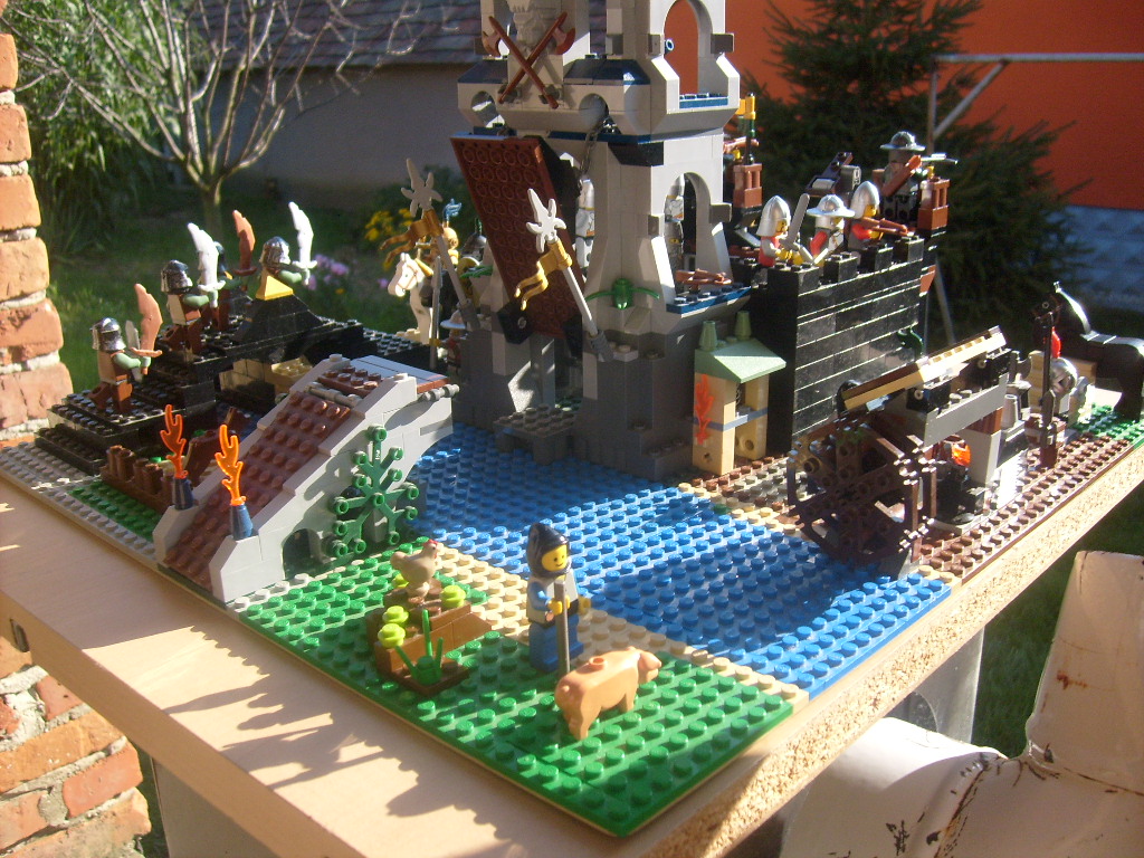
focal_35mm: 35
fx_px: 1157
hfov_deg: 52.6
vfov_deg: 40.7
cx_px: 572
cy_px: 429
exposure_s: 1/90
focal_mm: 5.8
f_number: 7.1
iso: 80
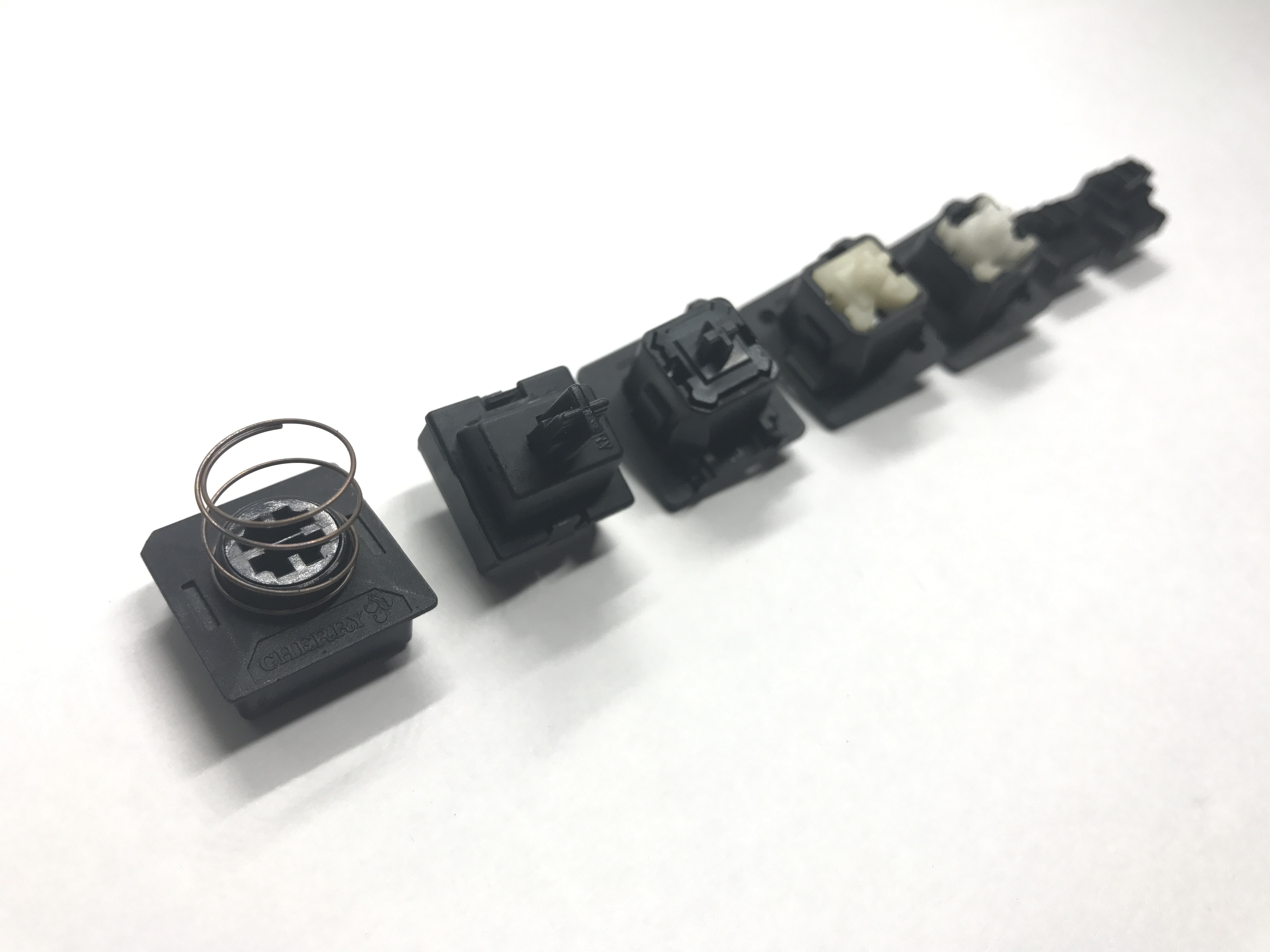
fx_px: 1027
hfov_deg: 63.4
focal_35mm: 28
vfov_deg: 49.7
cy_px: 476
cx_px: 635
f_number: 1.8
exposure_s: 1/100
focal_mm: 3.99
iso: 32
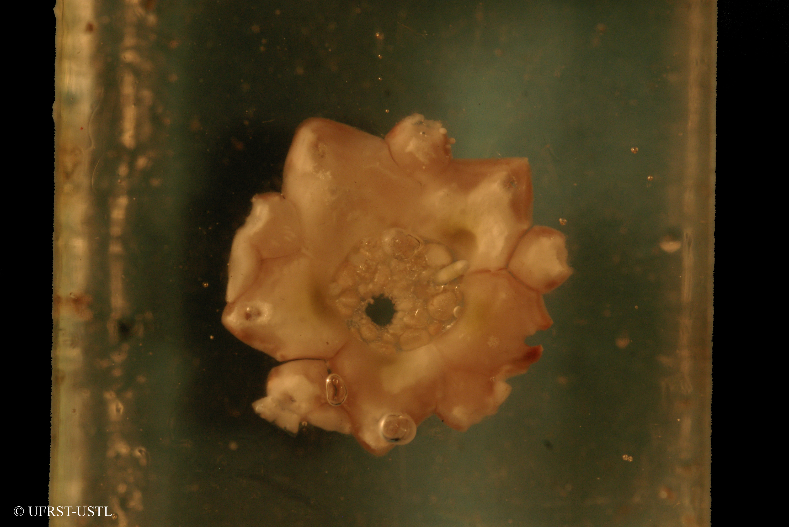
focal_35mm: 150
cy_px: 264
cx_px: 394
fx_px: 3289
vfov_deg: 9.2
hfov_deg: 13.7
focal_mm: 100
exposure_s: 1/350
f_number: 6.7
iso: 800
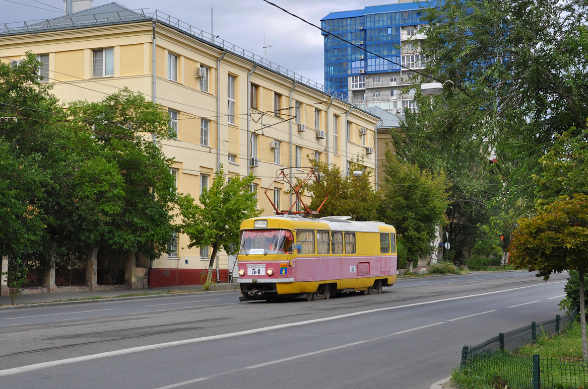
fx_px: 880
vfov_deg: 24.9
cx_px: 314
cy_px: 160
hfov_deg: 36.9
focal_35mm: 54
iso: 200
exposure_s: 1/320
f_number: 6.3
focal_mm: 30
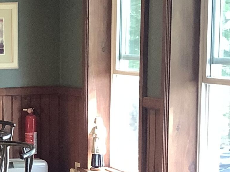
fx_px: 790
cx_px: -84
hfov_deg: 15.6
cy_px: 137
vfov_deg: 12.4
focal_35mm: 119
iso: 160
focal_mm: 3.3
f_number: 2.4
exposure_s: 1/50
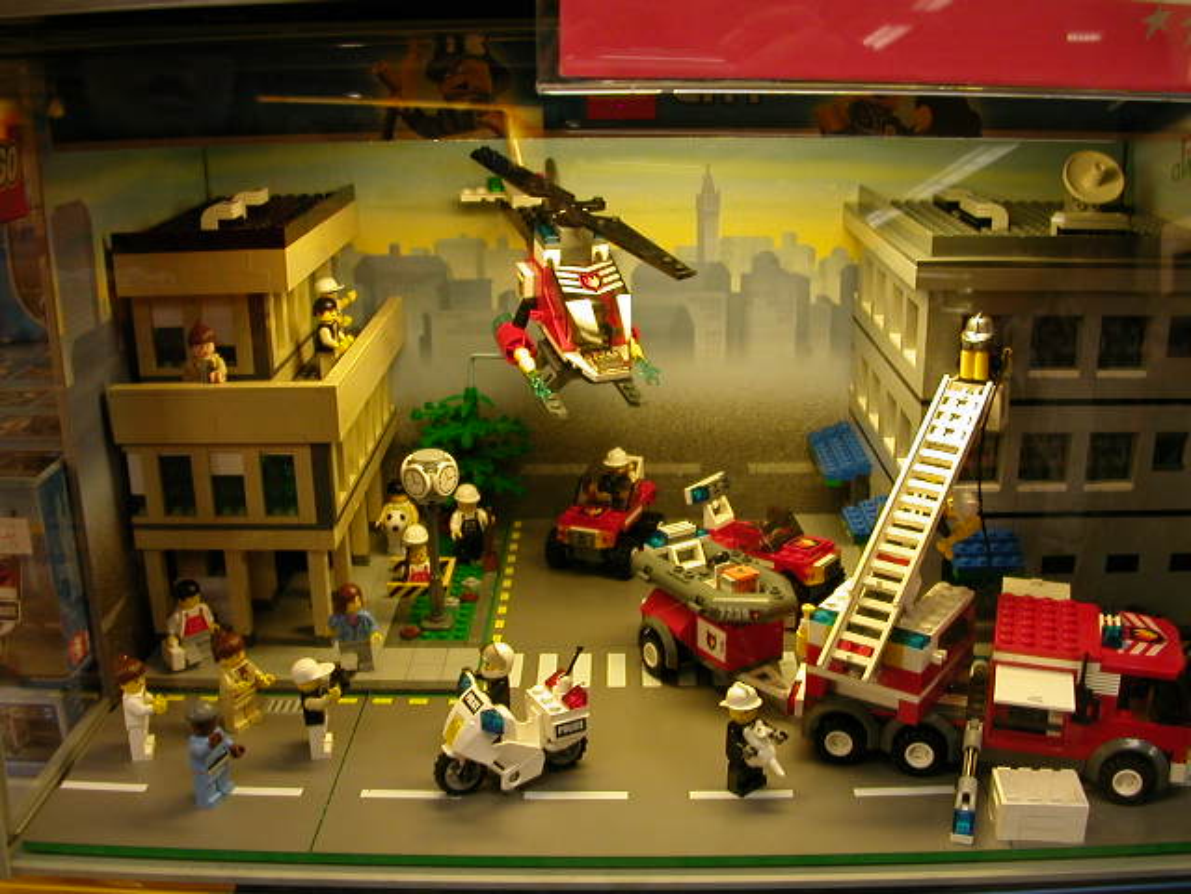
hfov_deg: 50.1
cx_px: 596
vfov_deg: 38.7
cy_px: 447
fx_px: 1273
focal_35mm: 37
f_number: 2.7
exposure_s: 1/30.1
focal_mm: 5.6
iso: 115
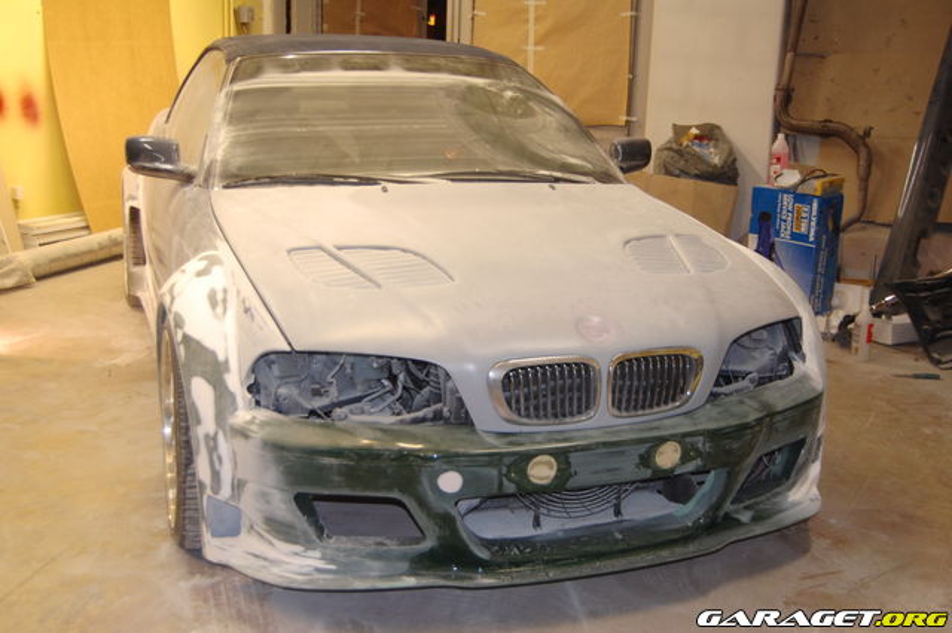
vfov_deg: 34.2
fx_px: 1031
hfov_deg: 49.6
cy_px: 316
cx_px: 476
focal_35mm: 39
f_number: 4.2
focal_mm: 26
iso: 400
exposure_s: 1/13
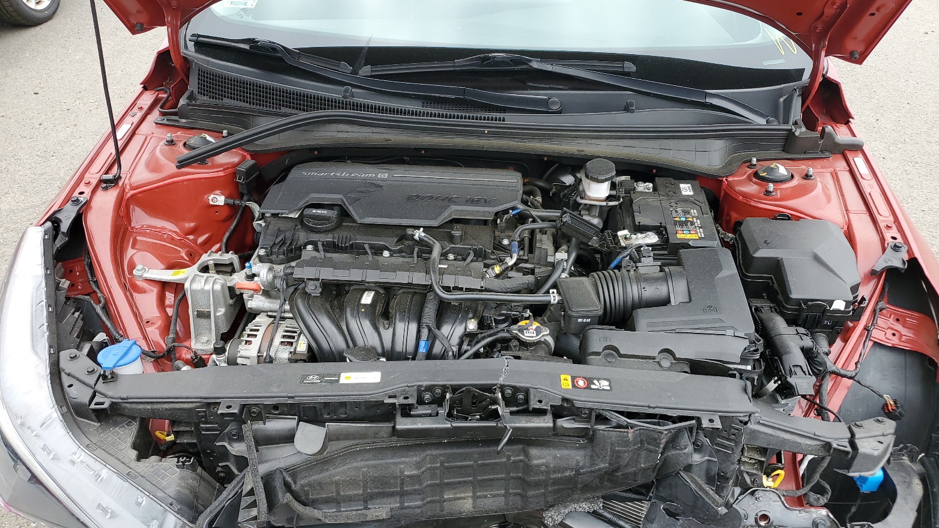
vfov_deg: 40.0
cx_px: 476
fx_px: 722
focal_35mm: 29
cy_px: 312
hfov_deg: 66.1
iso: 50
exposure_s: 1/526
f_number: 1.5
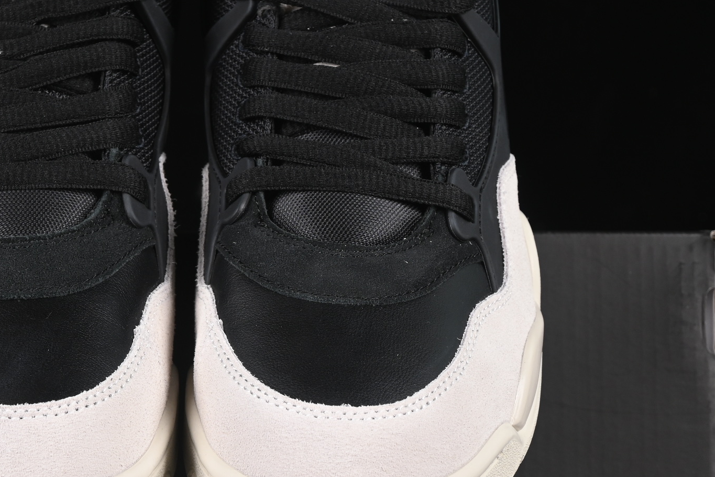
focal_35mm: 153
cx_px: 170
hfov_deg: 13.4
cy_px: 270
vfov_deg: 9.0
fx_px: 3039
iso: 160
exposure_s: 1/60
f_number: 6.3
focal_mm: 50
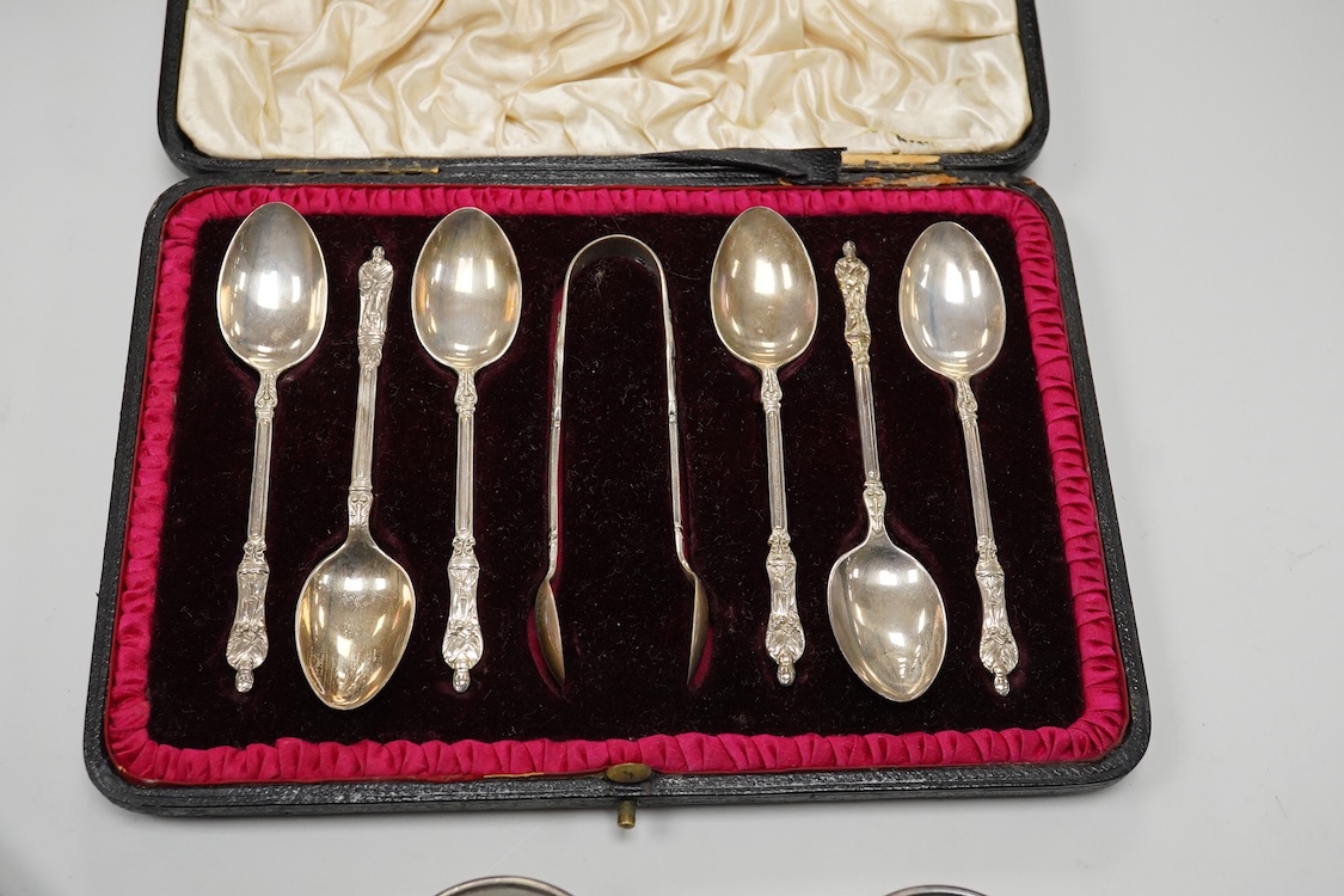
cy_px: 448
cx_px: 672
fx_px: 1680
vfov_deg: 29.9
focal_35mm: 45
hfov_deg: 43.6
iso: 2500
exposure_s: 1/250
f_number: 10
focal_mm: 30
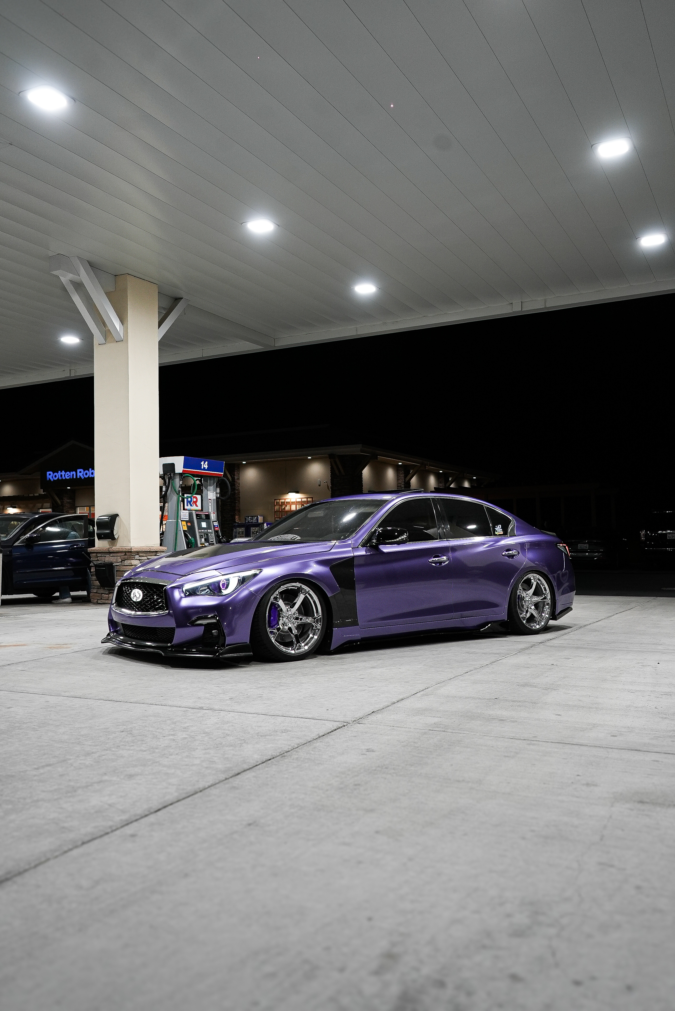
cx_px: 338
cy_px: 506
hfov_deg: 42.4
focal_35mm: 31
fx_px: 871
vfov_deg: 60.3
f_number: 4.5
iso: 640
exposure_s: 1/125
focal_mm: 31
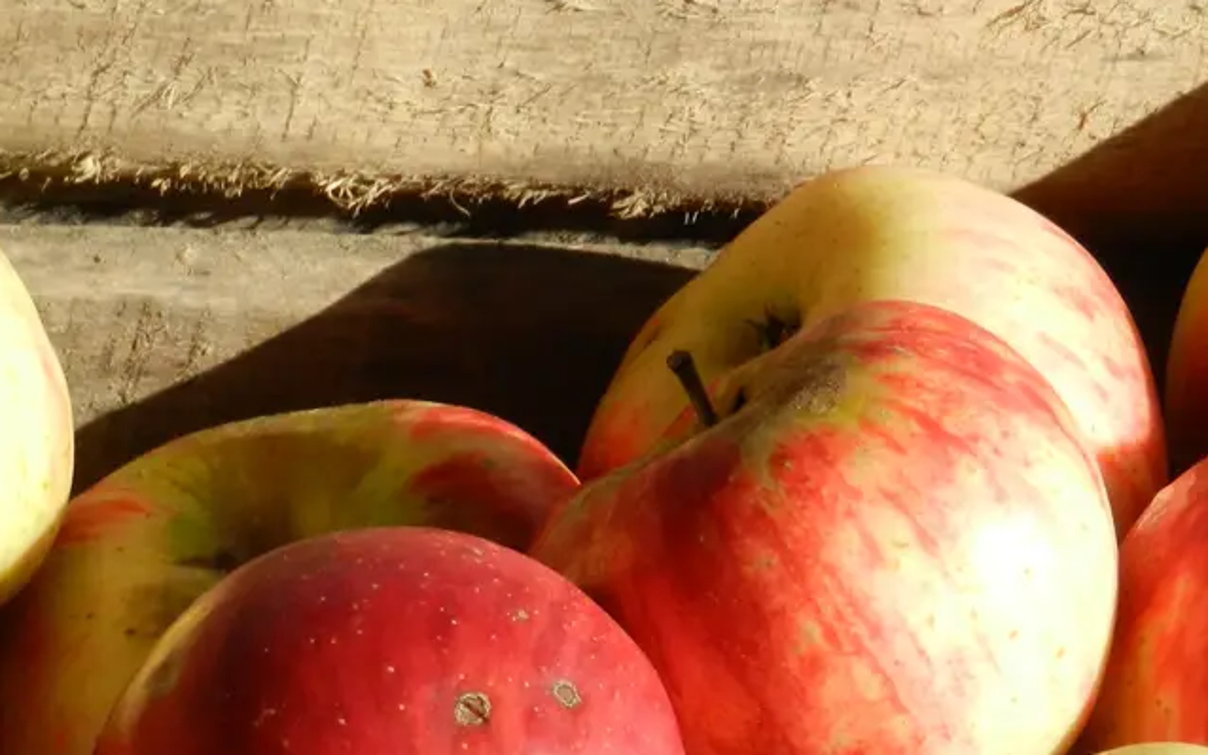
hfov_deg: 8.1
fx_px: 8528
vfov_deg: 5.1
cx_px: 462
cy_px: 814
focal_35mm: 259
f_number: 5
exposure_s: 1/500
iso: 160
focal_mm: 23.1
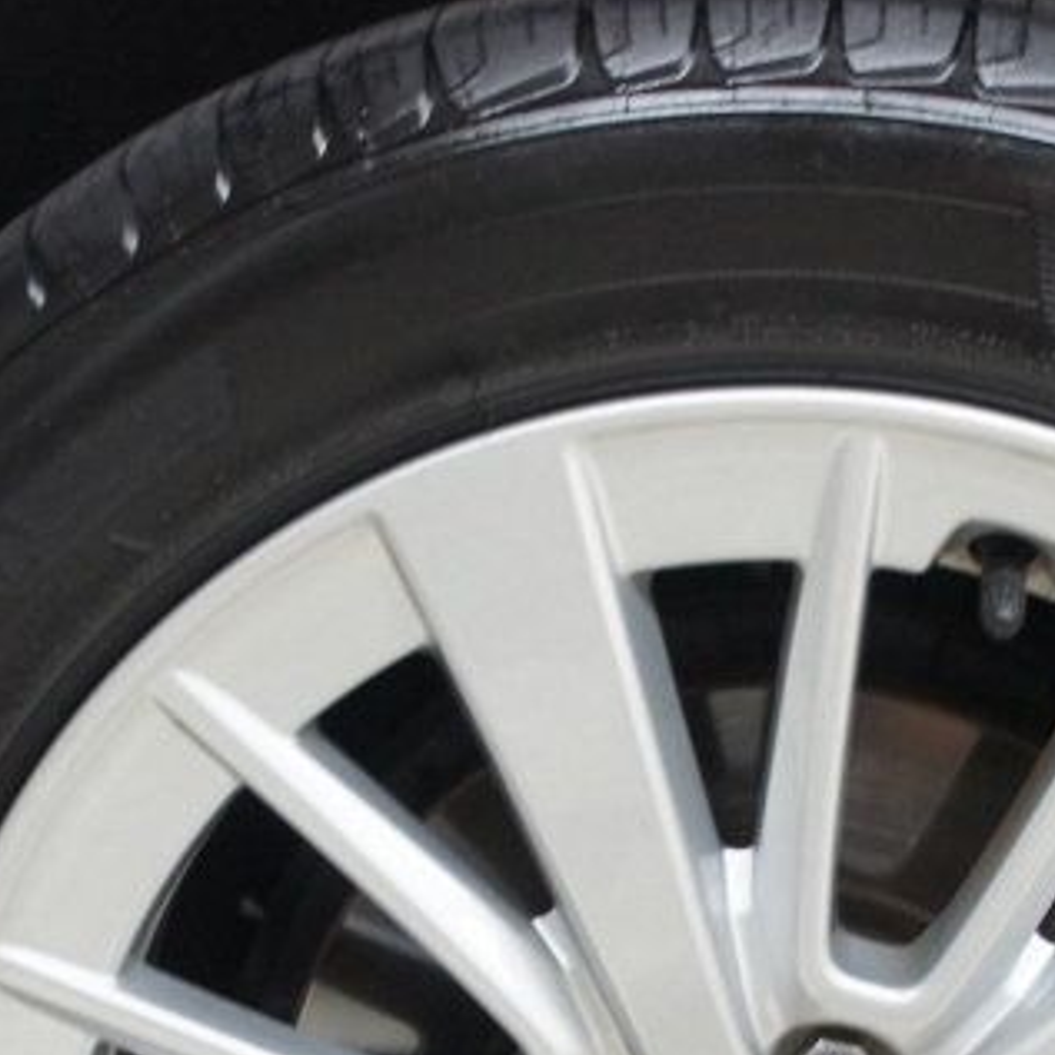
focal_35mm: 74
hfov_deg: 23.2
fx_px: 2552
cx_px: 769
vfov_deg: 22.6
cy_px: 1000
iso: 1600
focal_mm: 18
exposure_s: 1/50
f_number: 3.5
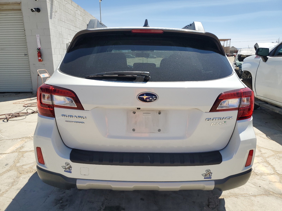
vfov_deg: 53.1
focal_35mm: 26
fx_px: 212
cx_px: 141
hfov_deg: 67.3
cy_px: 106
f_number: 1.5
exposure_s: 1/3333
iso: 50
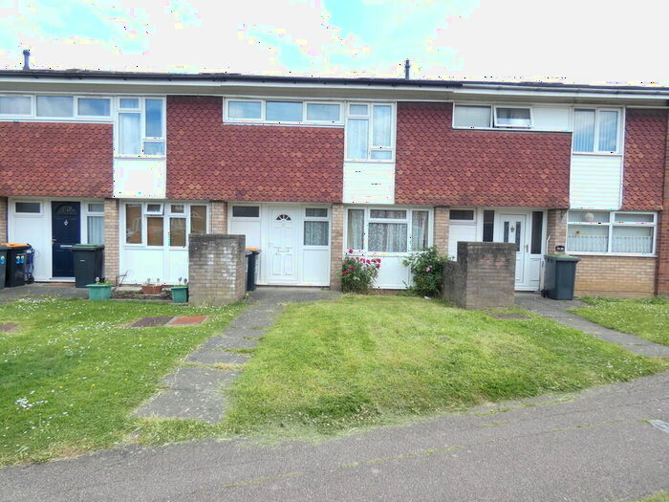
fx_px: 387
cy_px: 251
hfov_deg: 81.7
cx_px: 334
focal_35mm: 20
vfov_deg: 66.0
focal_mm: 3.6
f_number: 2.8
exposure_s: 1/400
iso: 80
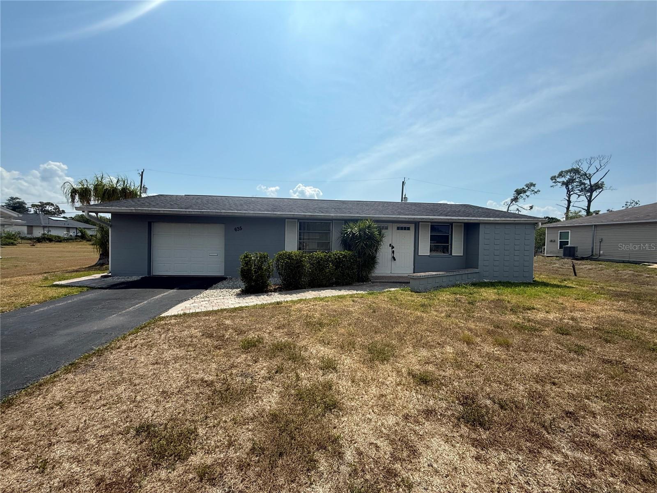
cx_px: 328
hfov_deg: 102.1
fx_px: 266
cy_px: 246
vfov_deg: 85.7
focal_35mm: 14
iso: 50
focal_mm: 2.22
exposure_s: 1/1848
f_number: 2.2
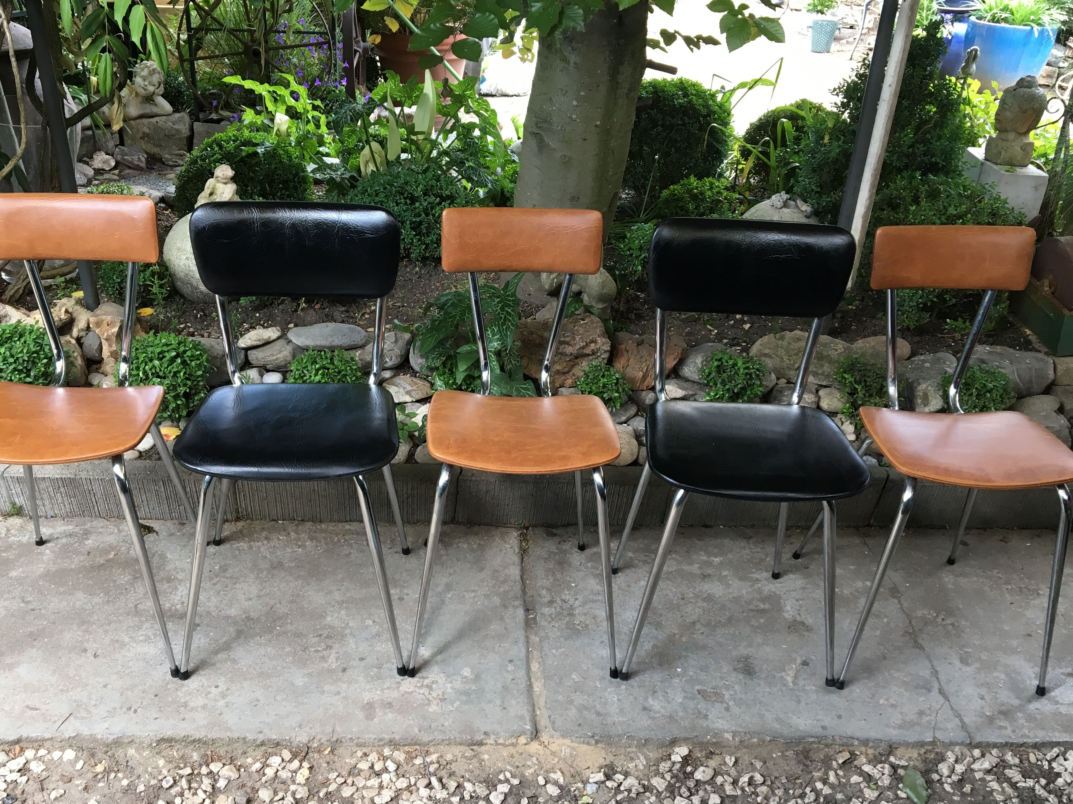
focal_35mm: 34
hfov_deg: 53.9
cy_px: 463
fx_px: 1054
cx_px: 507
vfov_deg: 41.7
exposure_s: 1/33
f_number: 2.2
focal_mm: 4.15
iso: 32
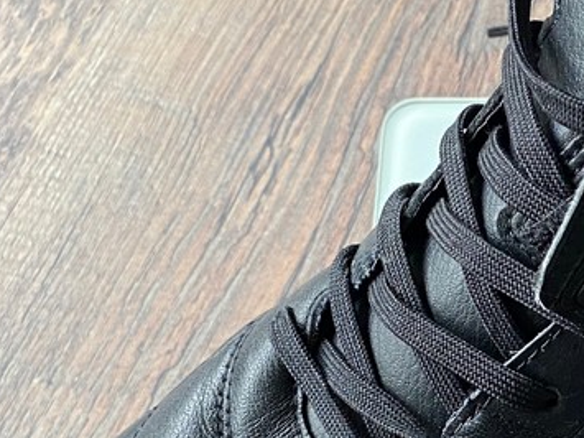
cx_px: 757
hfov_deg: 20.4
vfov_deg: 16.4
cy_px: 445
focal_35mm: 88
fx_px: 1484
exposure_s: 1/60
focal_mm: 4.25
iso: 125
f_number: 1.8
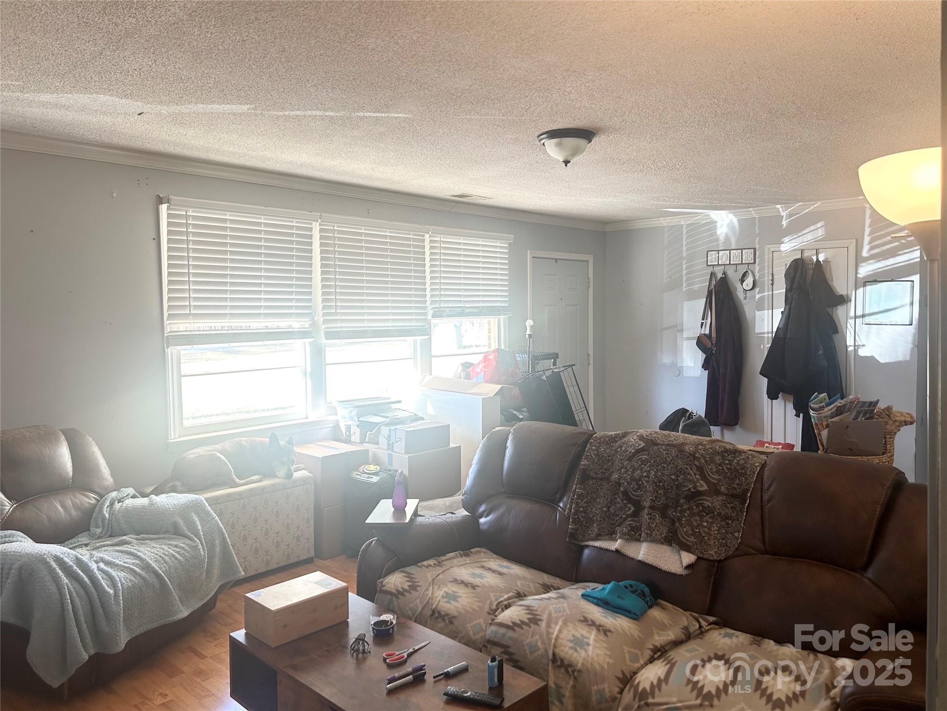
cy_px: 356
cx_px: 474
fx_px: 711
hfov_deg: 67.3
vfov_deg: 53.1
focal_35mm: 26
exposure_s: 1/120
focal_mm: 5.7
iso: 64
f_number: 1.5
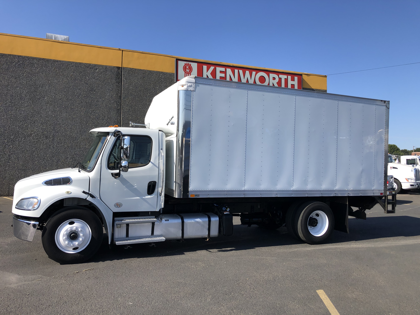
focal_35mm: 28
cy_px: 158
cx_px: 210
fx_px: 340
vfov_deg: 49.7
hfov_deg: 63.4
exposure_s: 1/1517
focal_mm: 3.99
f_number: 1.8
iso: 20
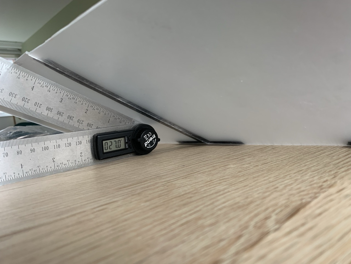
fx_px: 264
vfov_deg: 53.1
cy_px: 132
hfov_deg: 67.3
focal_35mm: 26
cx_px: 176
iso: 100
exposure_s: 1/60
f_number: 1.8
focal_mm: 4.25
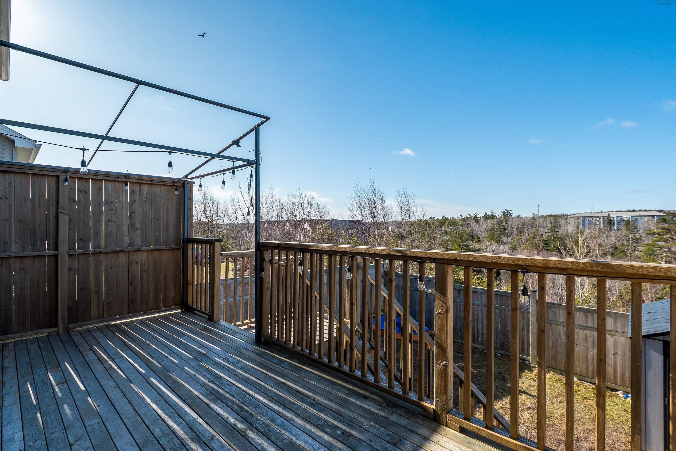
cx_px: 326
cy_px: 222
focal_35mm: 16
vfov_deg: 73.7
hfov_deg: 96.7
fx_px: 300
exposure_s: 1/1000
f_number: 6.3
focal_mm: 10
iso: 400
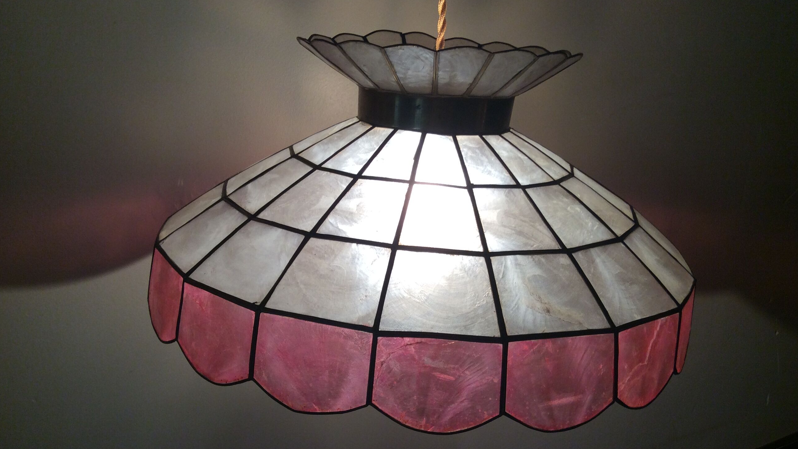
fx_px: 741
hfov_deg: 56.6
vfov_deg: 33.7
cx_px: 399
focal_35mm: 35
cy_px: 242
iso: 50
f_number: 2.4
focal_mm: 3.3
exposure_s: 1/100
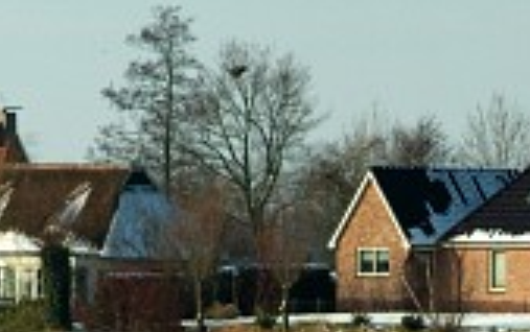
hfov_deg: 5.0
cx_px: 398
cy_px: 205
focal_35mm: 416
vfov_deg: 3.2
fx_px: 6015
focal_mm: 102
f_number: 4.8
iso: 400
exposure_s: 1/4000
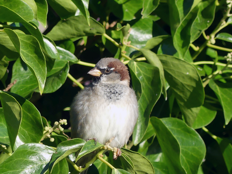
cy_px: 87
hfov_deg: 1.7
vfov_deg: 1.2
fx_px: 8042
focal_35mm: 1200
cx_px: 116
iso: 100
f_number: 4
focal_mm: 108
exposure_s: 1/500
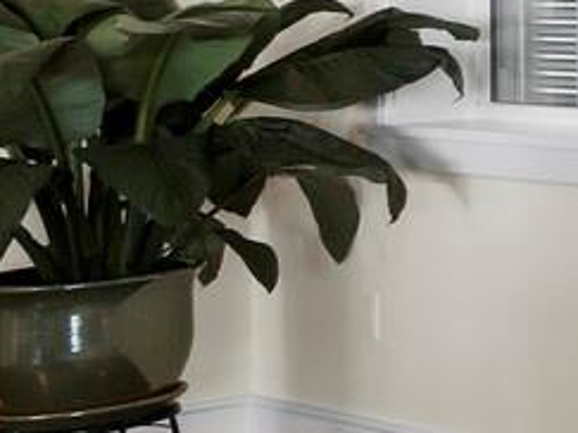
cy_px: 33
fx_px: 1535
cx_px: 1782
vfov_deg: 15.8
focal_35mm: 92
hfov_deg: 11.2
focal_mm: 7
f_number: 11
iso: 250
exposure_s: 1/3
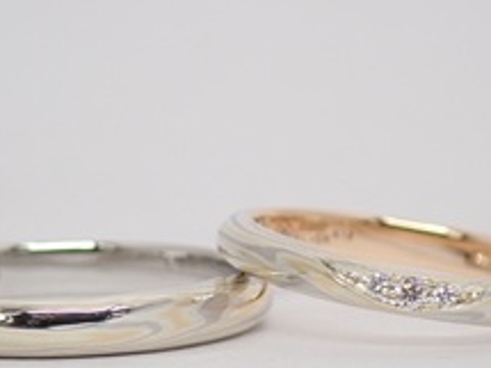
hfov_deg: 10.8
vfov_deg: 8.1
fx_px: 2608
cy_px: 287
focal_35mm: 184
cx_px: 228
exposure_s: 1/100
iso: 200
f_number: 4.5
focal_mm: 15.66
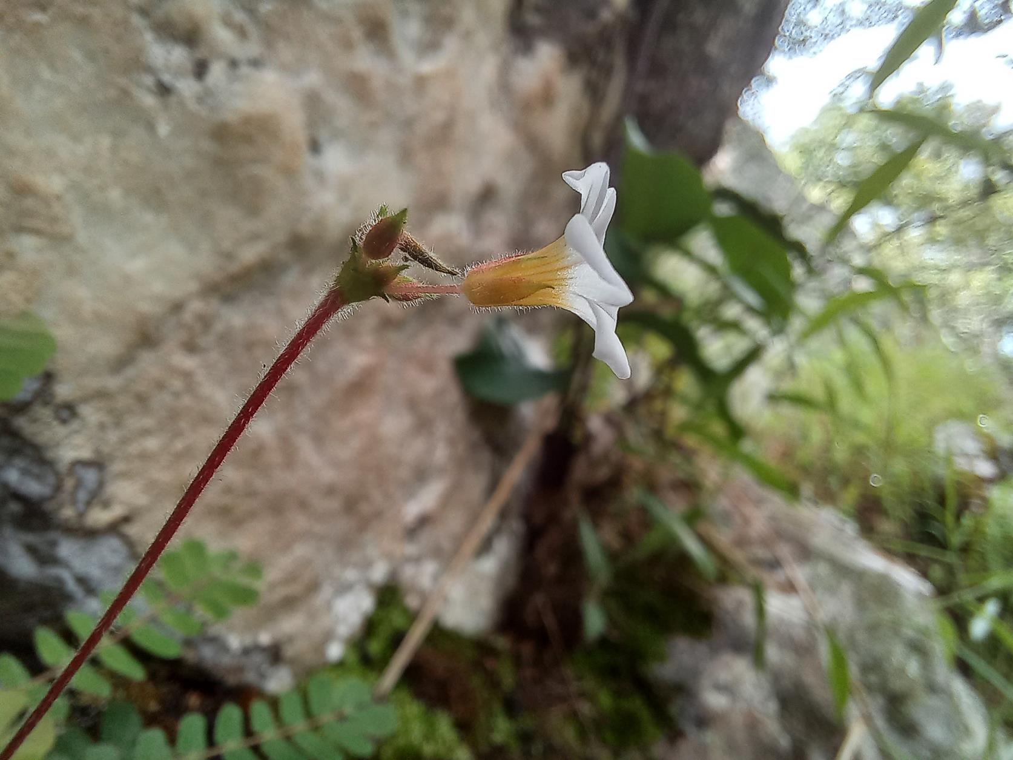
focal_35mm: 25
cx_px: 506
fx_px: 732
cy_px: 380
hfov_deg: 69.4
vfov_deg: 54.9
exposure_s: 1/60
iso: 50
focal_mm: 2.13
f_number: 2.4
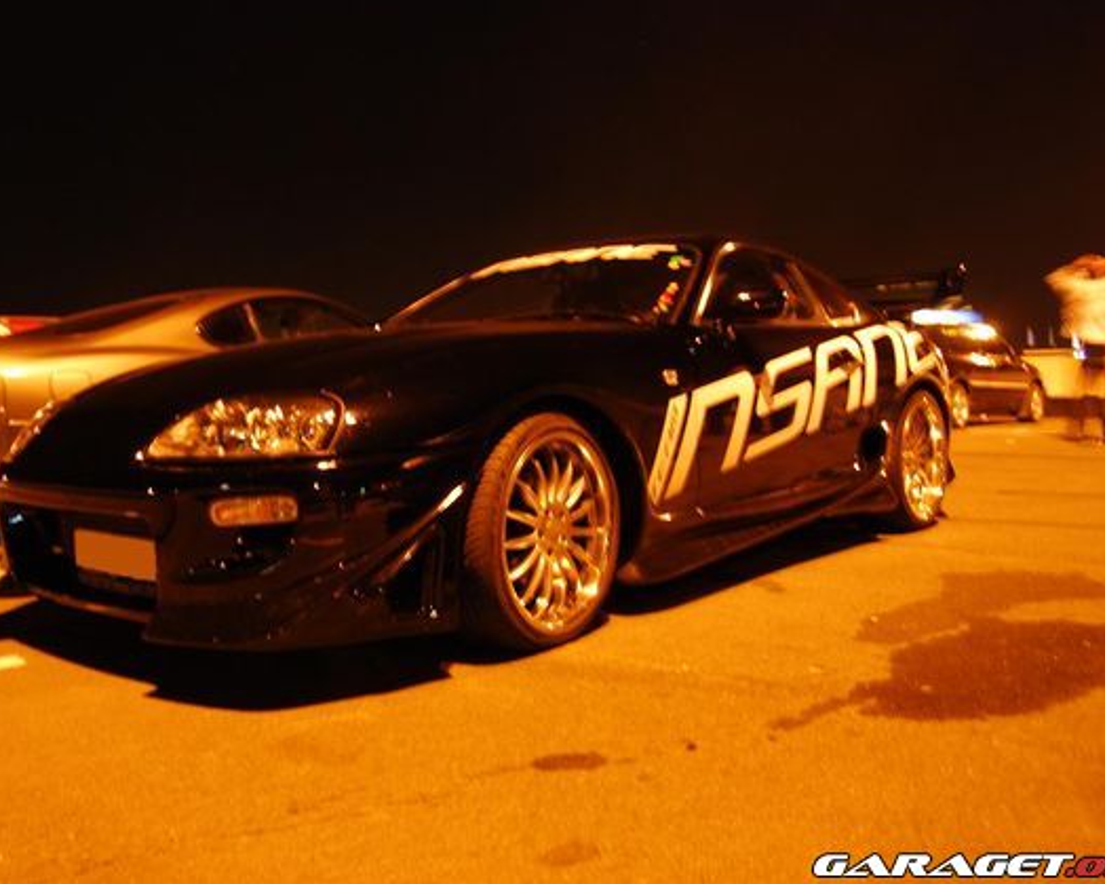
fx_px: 1014
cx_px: 500
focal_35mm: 31
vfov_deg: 47.1
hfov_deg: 57.1
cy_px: 434
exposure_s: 1.3
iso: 400
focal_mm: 18
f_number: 4
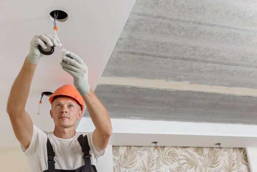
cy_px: 86
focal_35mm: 40
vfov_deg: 33.4
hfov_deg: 48.4
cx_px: 128
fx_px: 286
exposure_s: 1/125
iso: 400
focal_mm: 40
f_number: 5.6
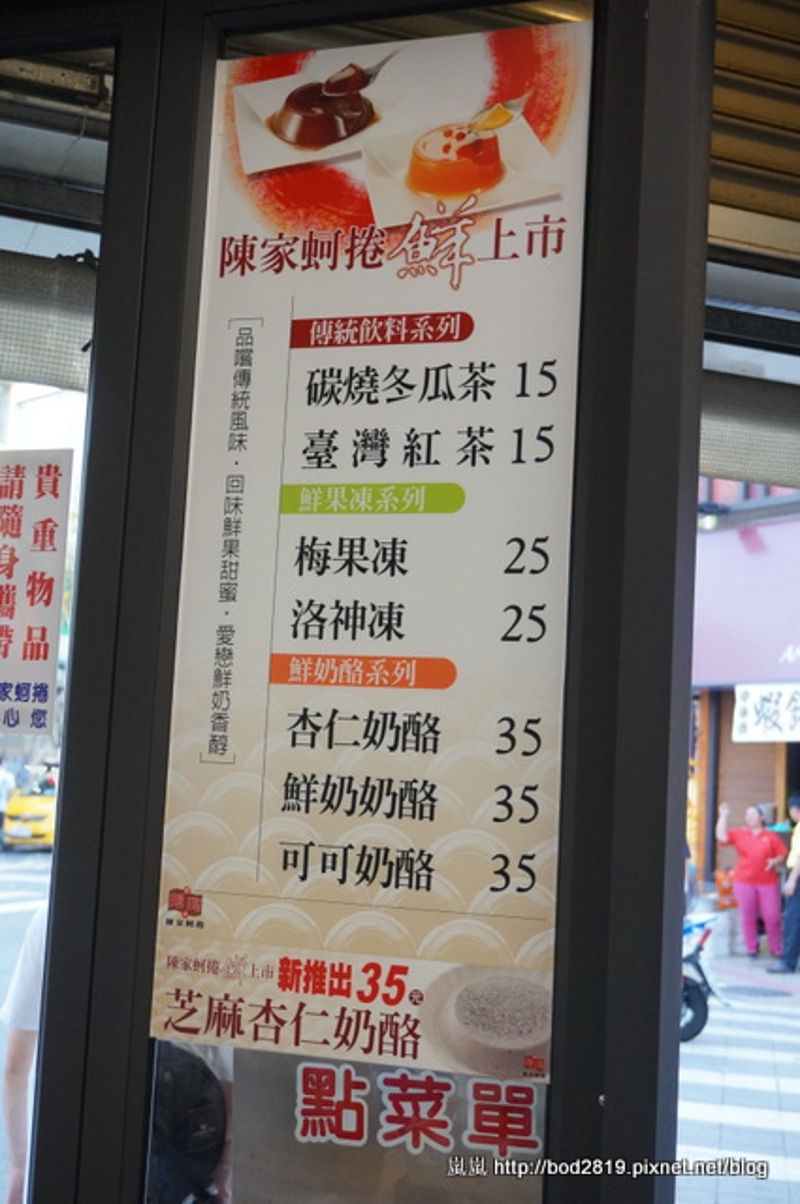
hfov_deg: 28.9
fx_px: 1554
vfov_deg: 42.4
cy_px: 602
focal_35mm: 46
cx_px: 400
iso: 1250
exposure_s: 1/160
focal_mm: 31
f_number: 5
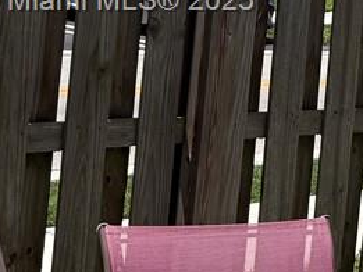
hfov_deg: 10.9
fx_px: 1542
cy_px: 3
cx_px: 922
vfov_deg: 10.0
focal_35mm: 147
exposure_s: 1/10000
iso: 80
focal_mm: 6.76
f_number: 1.78
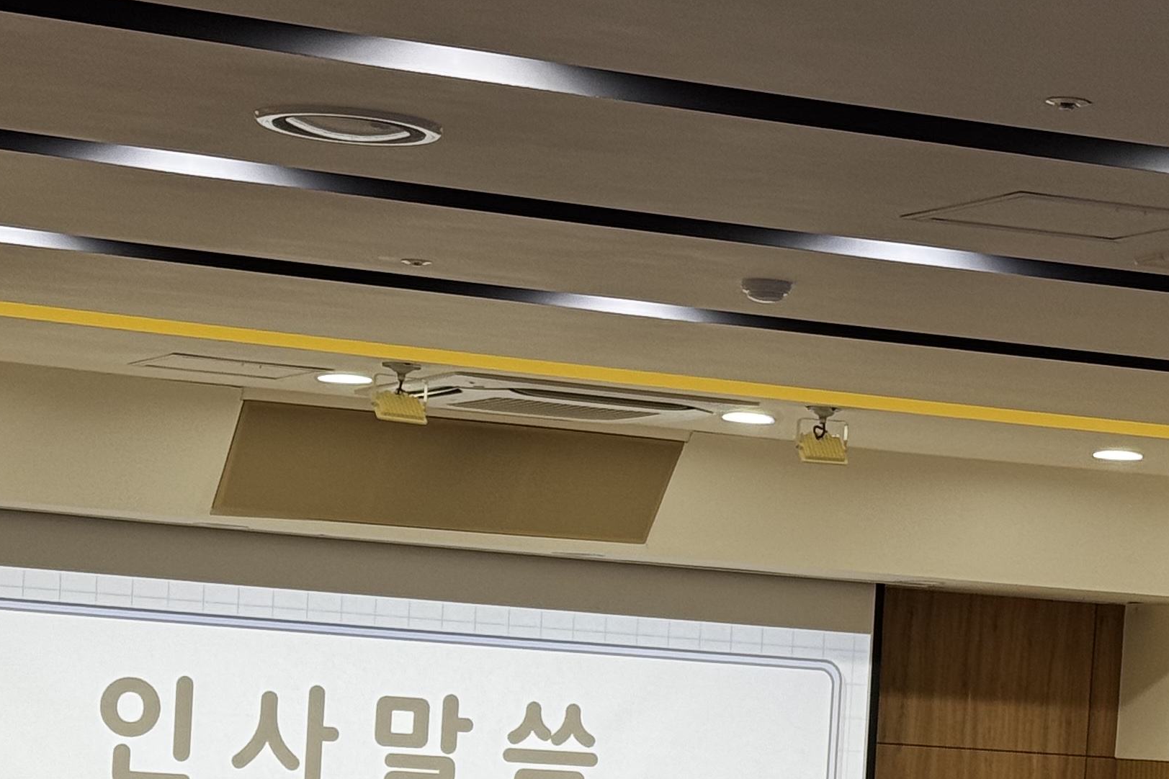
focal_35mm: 124
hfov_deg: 16.5
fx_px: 4026
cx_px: 740
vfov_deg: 10.8
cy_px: 1004
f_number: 1.78
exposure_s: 1/60
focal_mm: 6.76
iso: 50
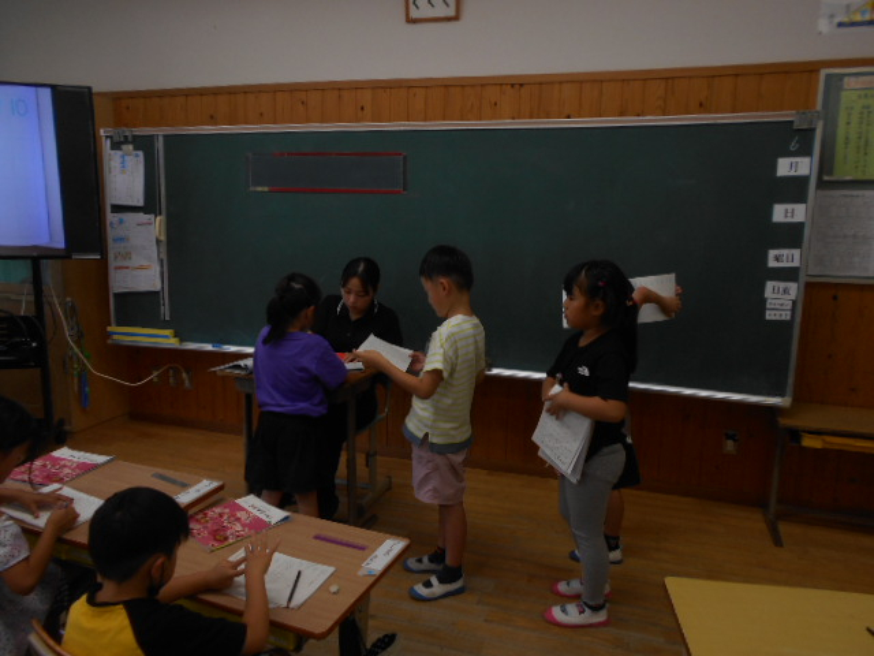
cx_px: 437
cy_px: 328
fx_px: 656
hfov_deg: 67.3
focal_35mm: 26
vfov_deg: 53.1
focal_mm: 4.6
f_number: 3.2
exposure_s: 1/60
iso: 80
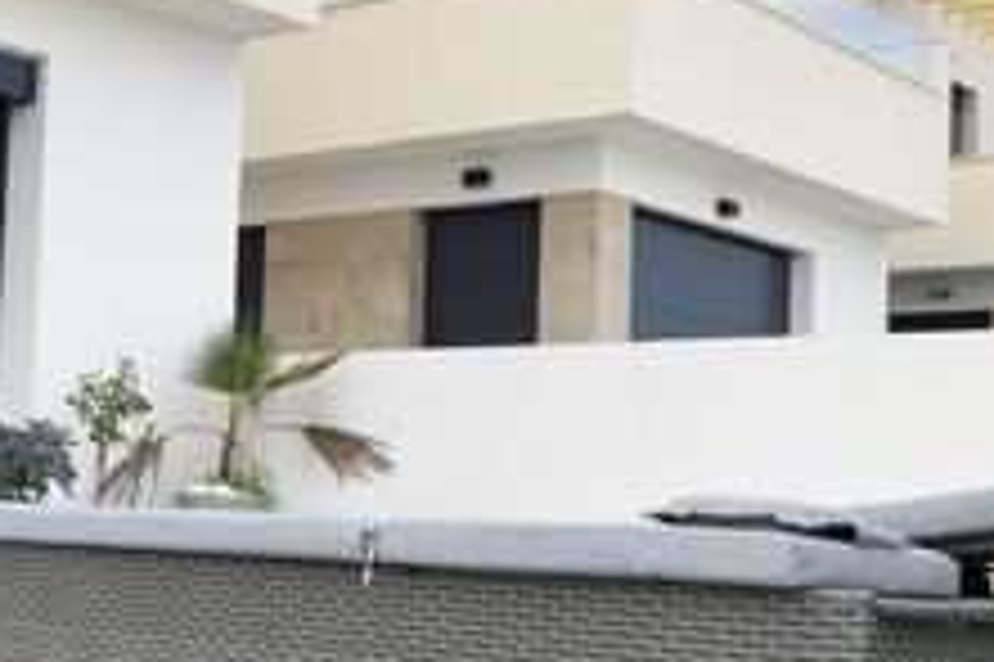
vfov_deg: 21.2
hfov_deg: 30.0
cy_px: 408
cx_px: 88
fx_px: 1766
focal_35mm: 64
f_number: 5
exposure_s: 1/500
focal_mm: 10
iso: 200
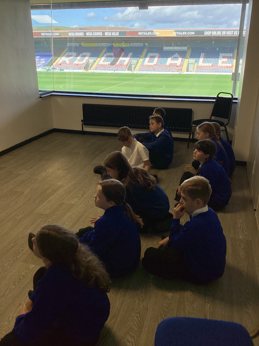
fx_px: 309
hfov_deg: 45.4
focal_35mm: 31
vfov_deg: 58.4
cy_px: 173
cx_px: 130
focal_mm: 3.3
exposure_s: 1/100
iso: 32
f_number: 2.4
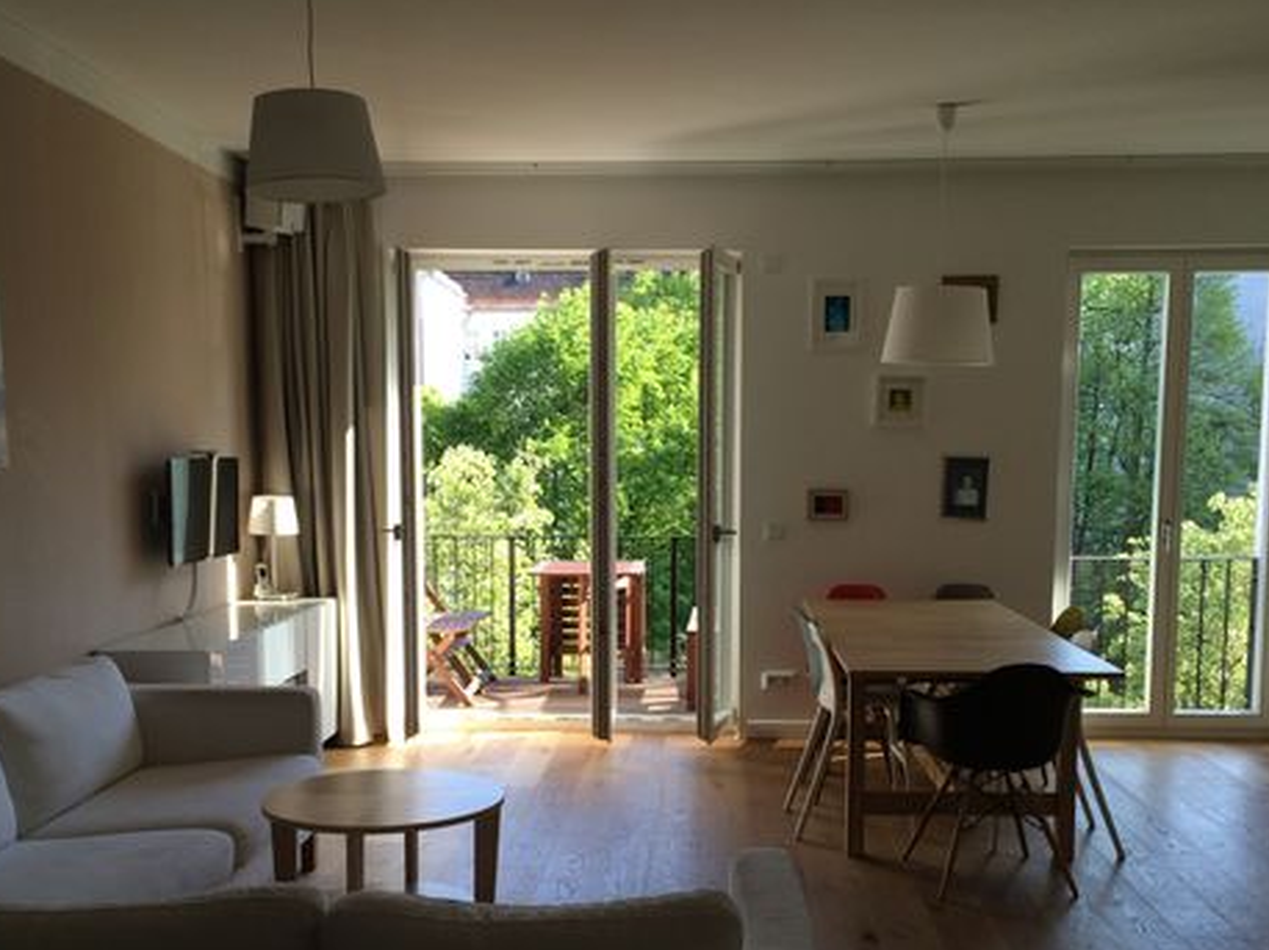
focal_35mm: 38
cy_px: 609
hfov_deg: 49.0
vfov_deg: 37.4
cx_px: 659
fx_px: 1392
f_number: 2.2
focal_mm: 4.15
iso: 32
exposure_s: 1/176
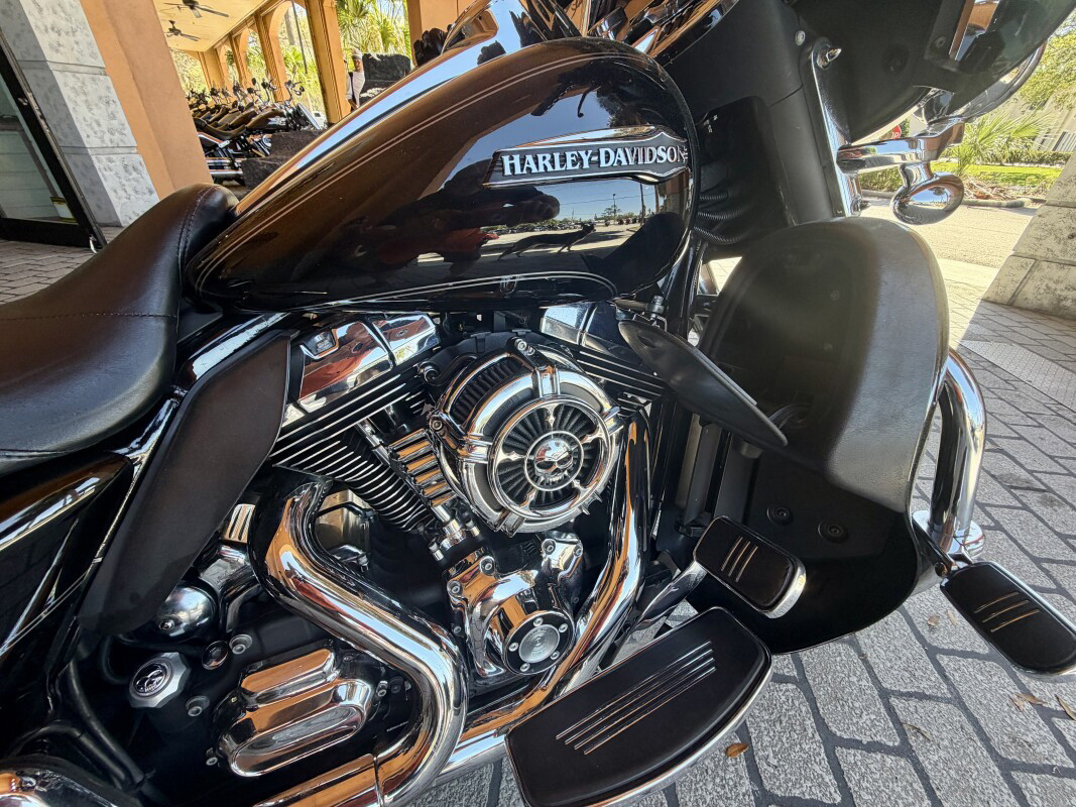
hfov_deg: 102.1
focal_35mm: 14
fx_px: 435
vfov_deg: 85.7
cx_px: 538
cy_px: 404
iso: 80
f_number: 2.2
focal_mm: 2.22
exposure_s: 1/121
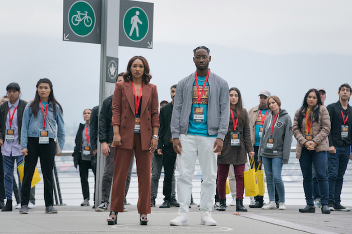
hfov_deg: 11.2
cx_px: 176
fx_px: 1798
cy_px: 117
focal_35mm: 184
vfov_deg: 7.5
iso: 1000
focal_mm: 184
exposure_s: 1/320
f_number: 6.3
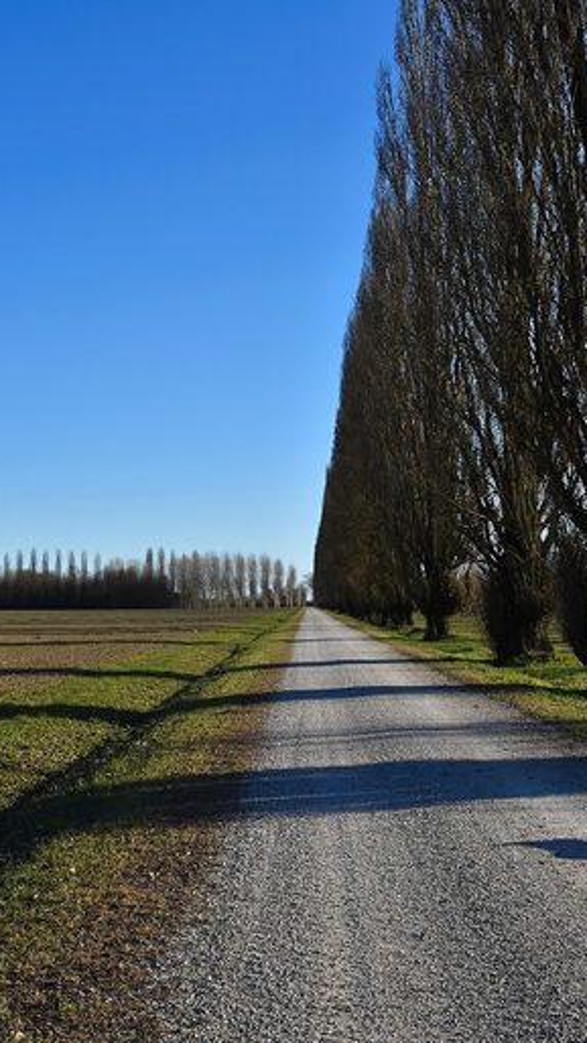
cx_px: 311
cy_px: 446
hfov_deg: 27.1
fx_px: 1218
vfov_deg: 46.3
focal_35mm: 44
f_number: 11
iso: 250
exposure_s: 1/320
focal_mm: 24
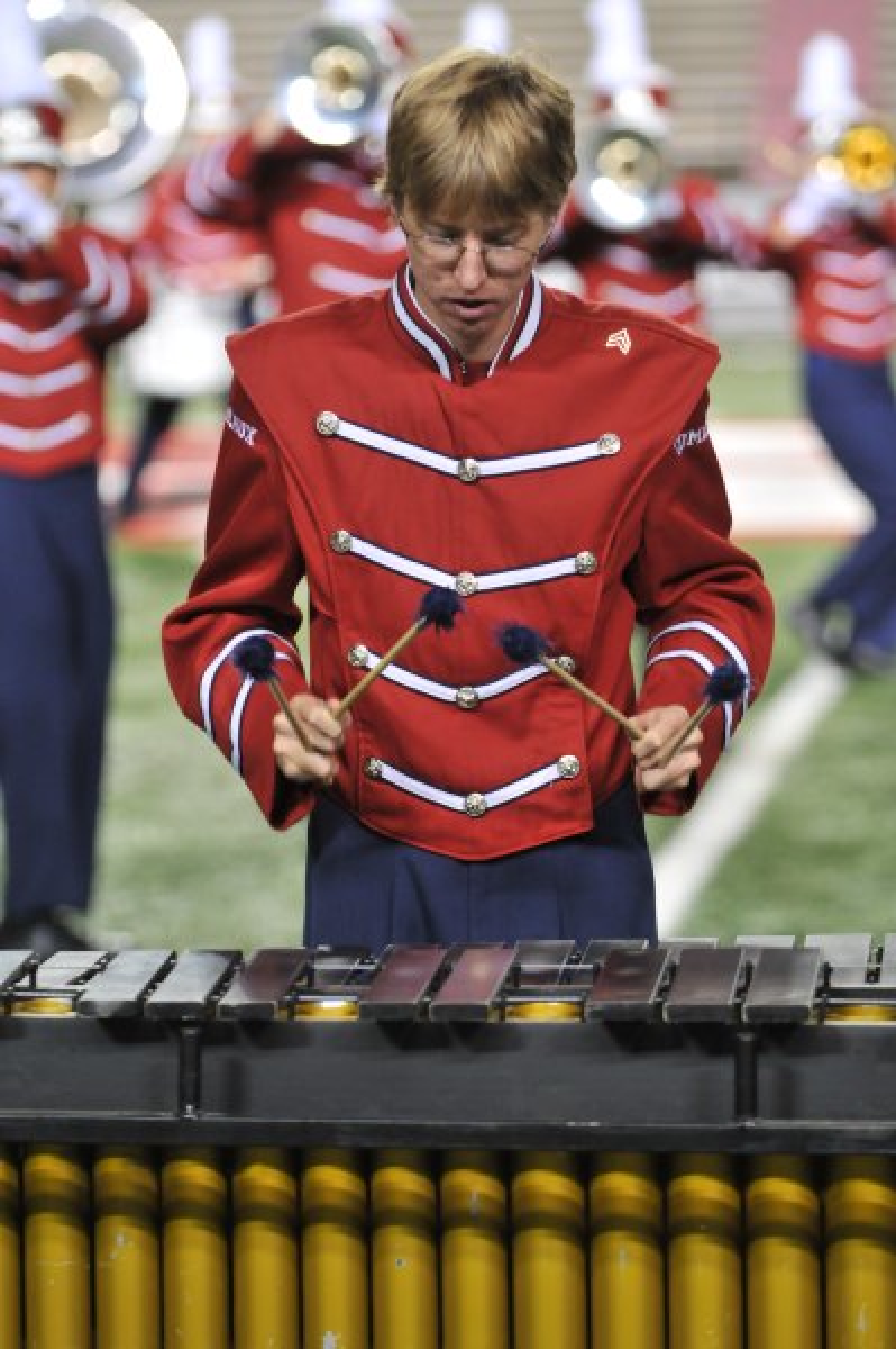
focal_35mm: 180
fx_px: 6731
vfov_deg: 11.4
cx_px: 448
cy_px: 674
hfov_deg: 7.6
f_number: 2.8
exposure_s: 1/160
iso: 800
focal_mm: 120
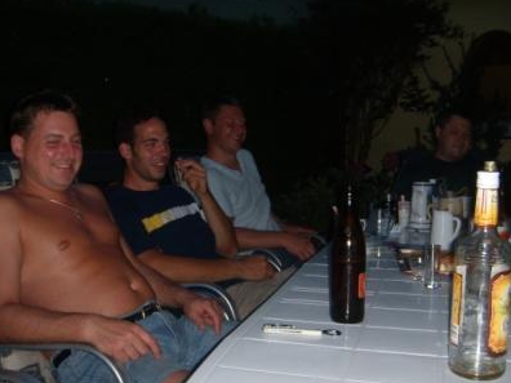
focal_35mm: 43
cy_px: 191
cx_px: 257
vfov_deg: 33.6
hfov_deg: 43.9
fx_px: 635
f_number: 3.5
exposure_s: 1/60.2
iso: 64
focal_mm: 6.4
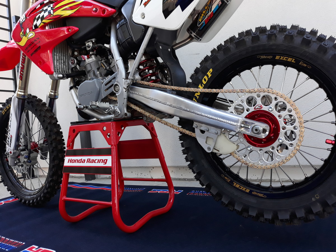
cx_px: 168
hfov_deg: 63.4
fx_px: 272
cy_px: 126
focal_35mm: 28
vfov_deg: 49.7
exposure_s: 1/120
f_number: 1.7
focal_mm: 3.7
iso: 80
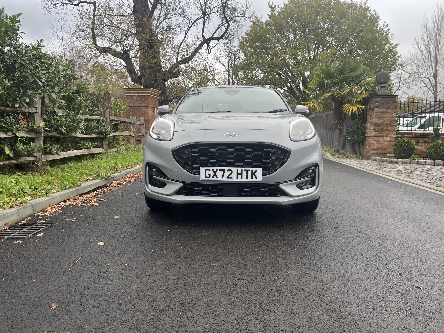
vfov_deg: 53.1
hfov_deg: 67.3
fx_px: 333
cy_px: 166
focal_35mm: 26
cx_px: 222
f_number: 1.5
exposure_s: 1/102
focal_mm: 5.7
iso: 40
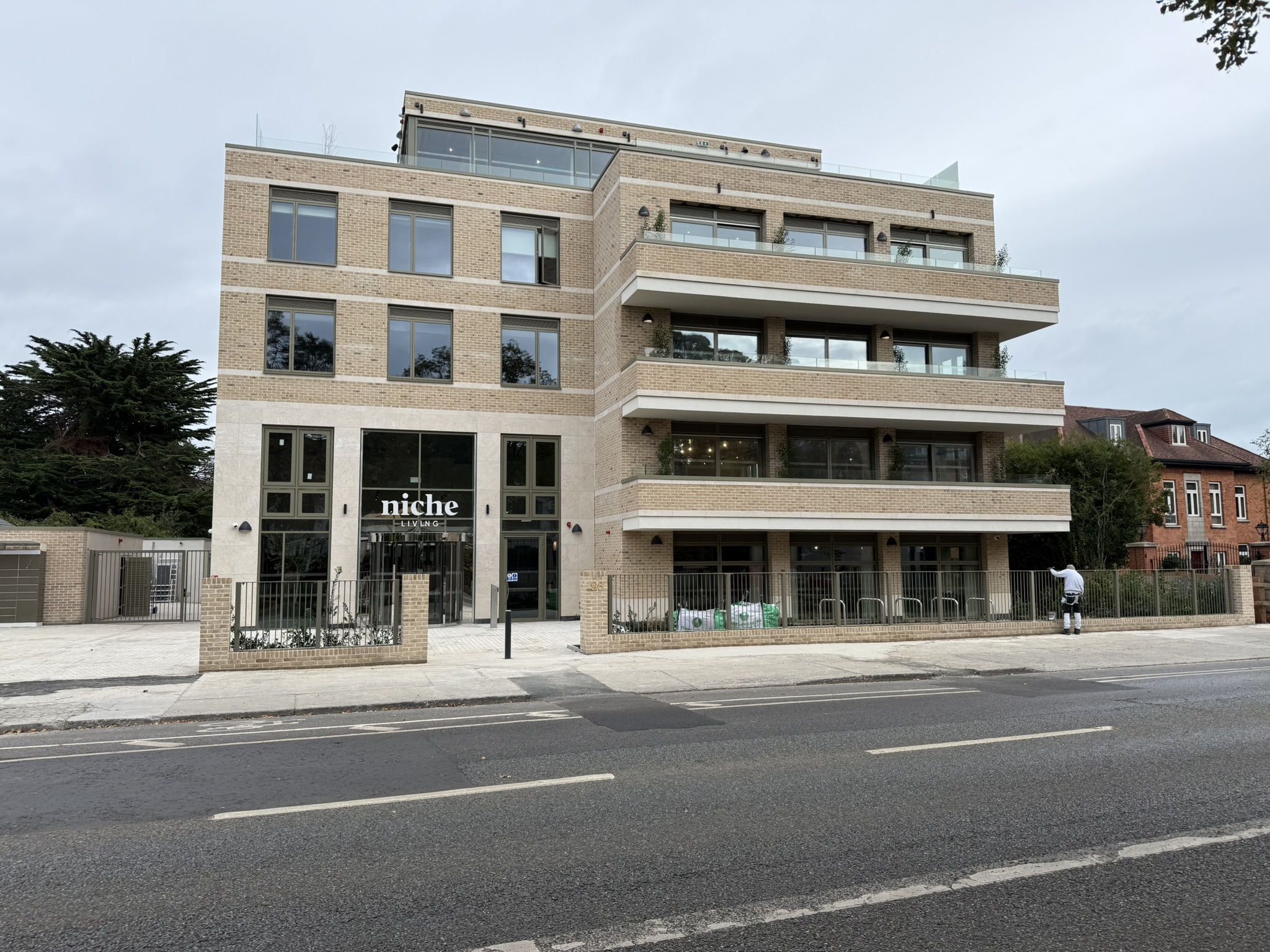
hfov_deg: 71.6
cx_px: 635
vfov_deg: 56.8
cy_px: 476
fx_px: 881
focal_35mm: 24
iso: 80
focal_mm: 6.76
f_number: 1.78
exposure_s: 1/2053
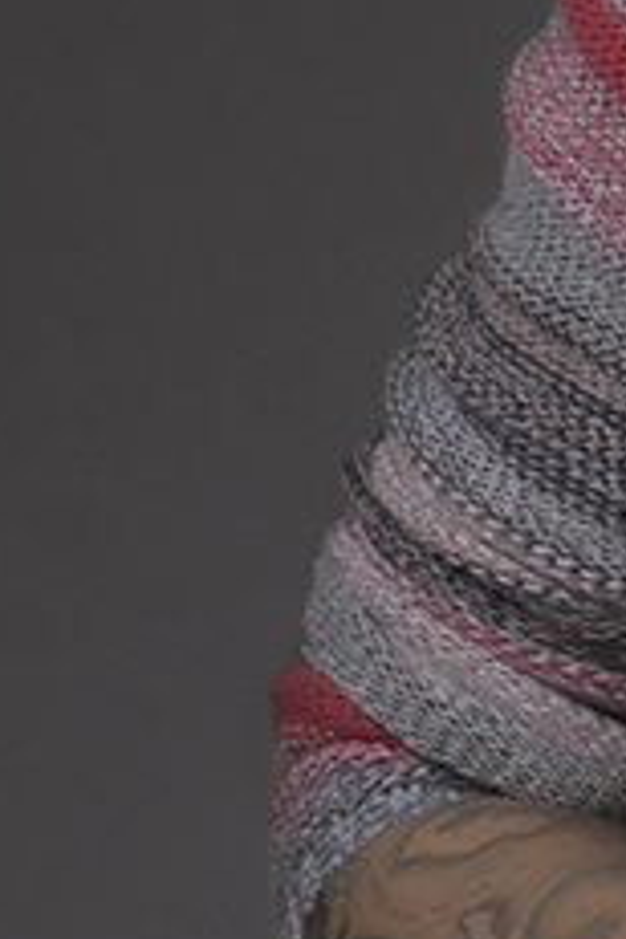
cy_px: 1065
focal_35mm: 570
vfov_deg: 3.6
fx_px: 14878
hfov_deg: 2.4
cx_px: 2047
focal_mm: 55
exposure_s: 1/100
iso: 100
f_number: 16
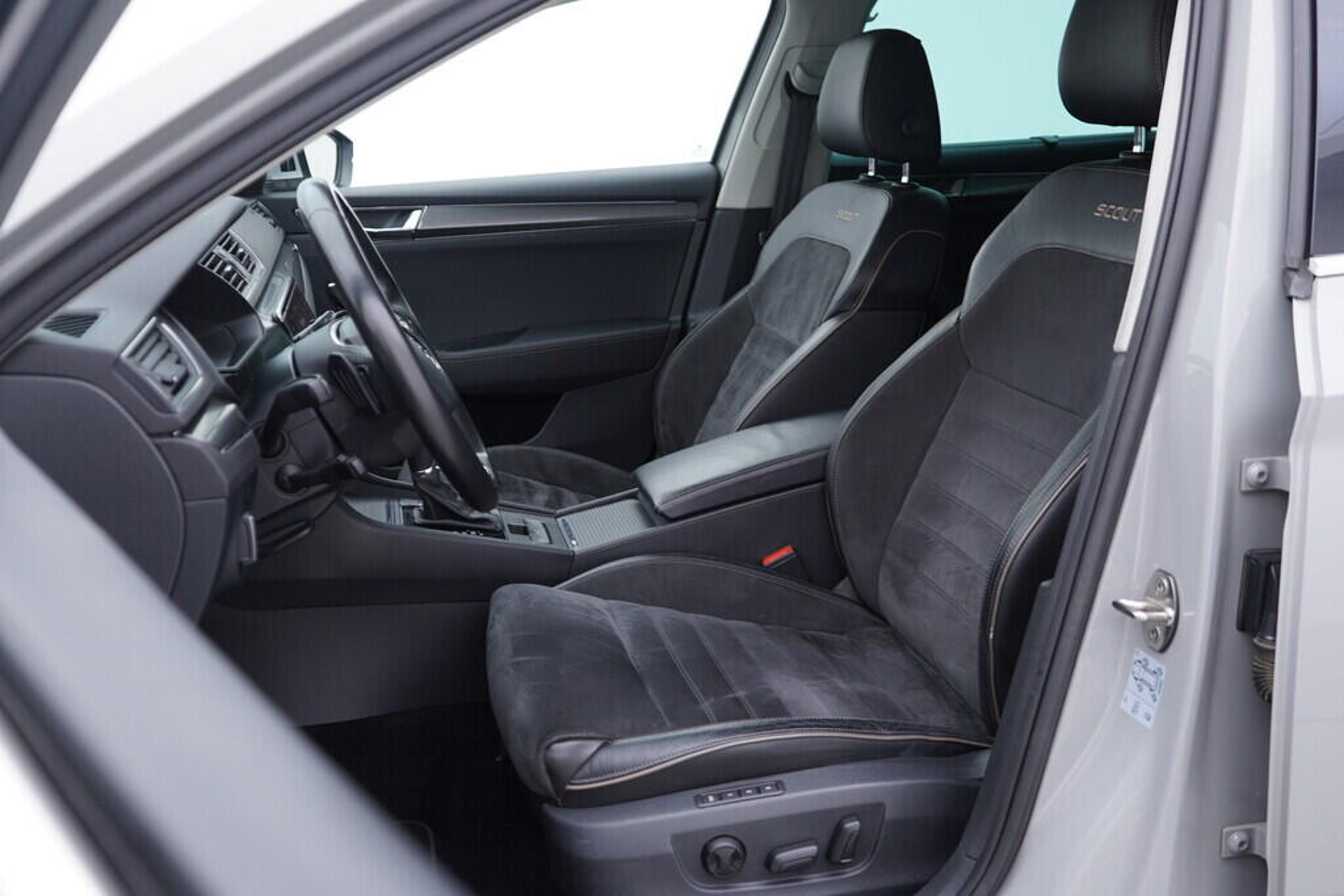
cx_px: 672
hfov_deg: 53.1
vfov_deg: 36.9
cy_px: 448
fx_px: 1344
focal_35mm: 36
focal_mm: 24
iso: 125
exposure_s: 1/40
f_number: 2.8
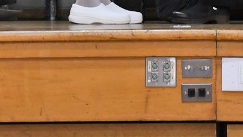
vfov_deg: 1.9
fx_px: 4100
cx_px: 121
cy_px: -317
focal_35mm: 636
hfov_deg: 3.4
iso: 1600
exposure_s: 1/80
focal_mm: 70
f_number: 6.3
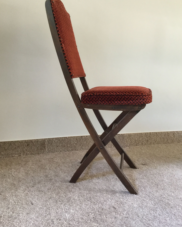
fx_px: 229
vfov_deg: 52.8
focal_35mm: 34
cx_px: 92
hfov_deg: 43.4
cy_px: 108
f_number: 2.4
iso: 100
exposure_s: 1/33
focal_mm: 3.3
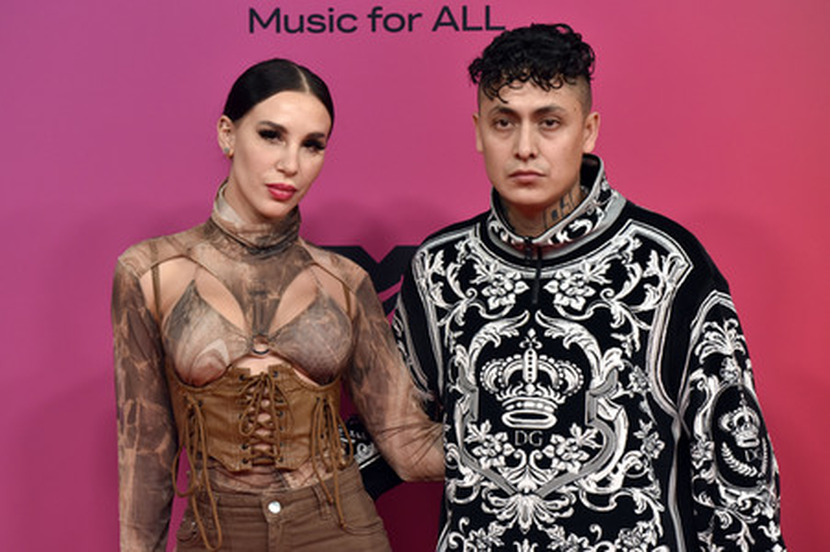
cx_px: 415
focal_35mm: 140
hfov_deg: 14.7
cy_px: 276
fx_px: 3225
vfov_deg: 9.8
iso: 2000
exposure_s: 1/200
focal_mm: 140
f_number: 5.6
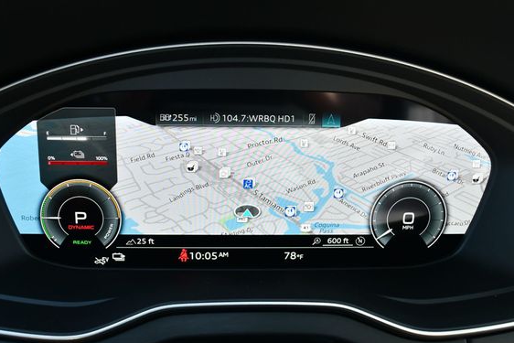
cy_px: 152
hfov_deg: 47.4
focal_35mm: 41
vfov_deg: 32.6
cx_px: 243
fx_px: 586
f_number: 4
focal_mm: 18
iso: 400
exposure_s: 1/250
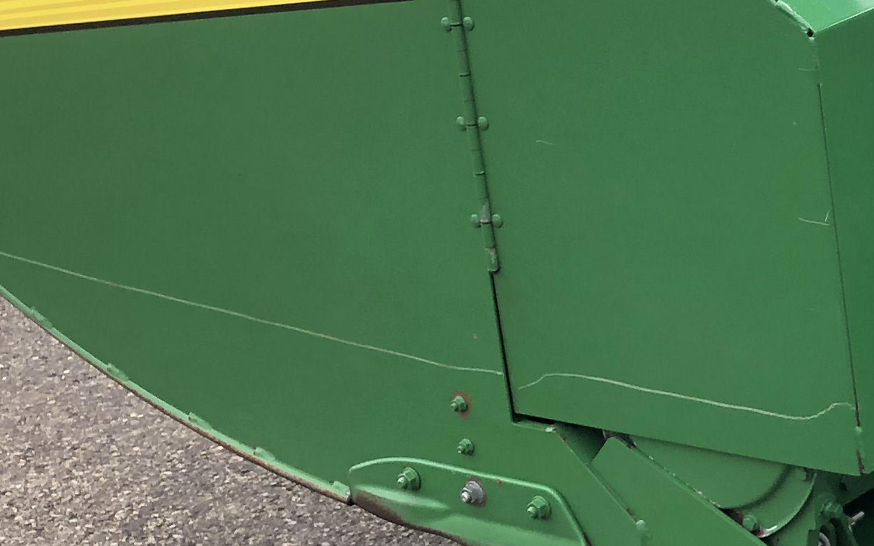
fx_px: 2286
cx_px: 1149
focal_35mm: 96
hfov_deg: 19.8
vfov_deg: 13.5
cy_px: 27
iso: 20
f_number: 1.8
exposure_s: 1/410
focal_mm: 3.99
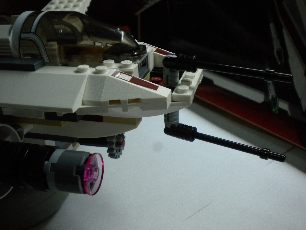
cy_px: 115
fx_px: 362
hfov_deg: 45.8
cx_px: 153
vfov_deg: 35.1
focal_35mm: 41
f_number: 3.5
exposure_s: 1/153
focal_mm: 7.4
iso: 400
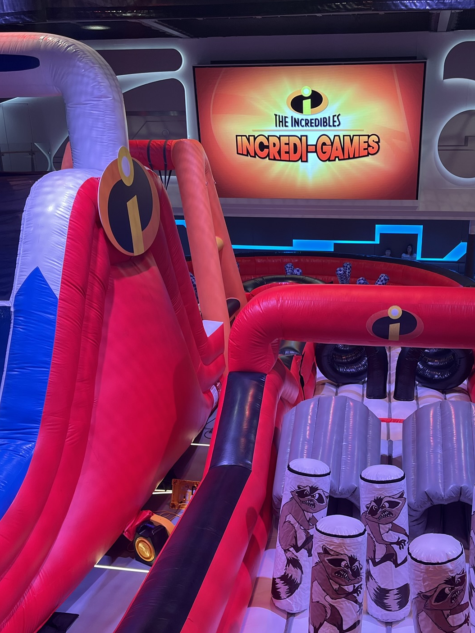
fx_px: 677
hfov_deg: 38.5
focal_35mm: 37
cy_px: 378
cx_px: 290
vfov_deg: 49.8
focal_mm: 5.1
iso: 125
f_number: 1.6
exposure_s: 1/120
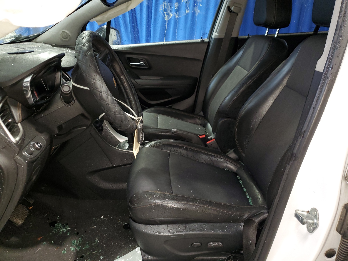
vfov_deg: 53.1
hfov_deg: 67.3
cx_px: 174
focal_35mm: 26
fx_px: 261
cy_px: 130
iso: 123
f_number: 1.5
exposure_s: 1/24
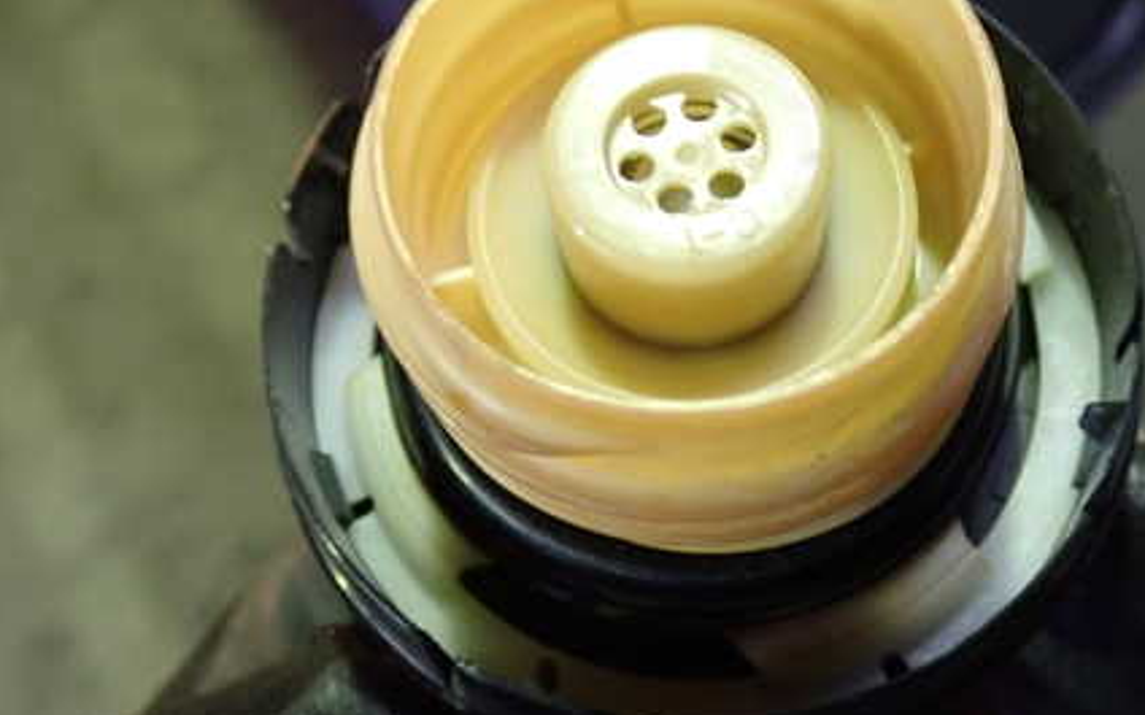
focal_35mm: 45
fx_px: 1404
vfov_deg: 28.4
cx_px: 670
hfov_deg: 44.2
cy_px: 237
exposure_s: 1/30
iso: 500
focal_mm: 5.4
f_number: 2.3
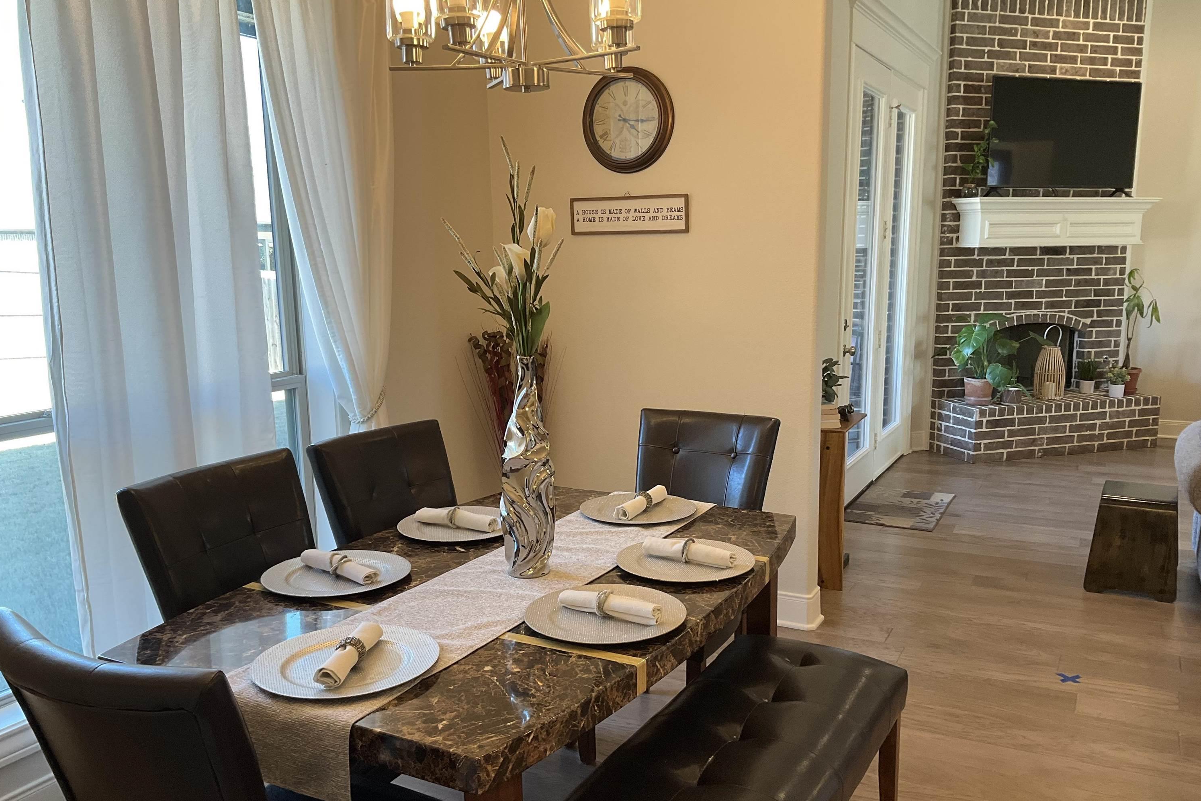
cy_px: 441
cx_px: 608
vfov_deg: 42.3
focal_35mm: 31
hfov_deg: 60.3
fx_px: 1034
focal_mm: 3
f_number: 1.8
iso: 50
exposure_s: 1/60
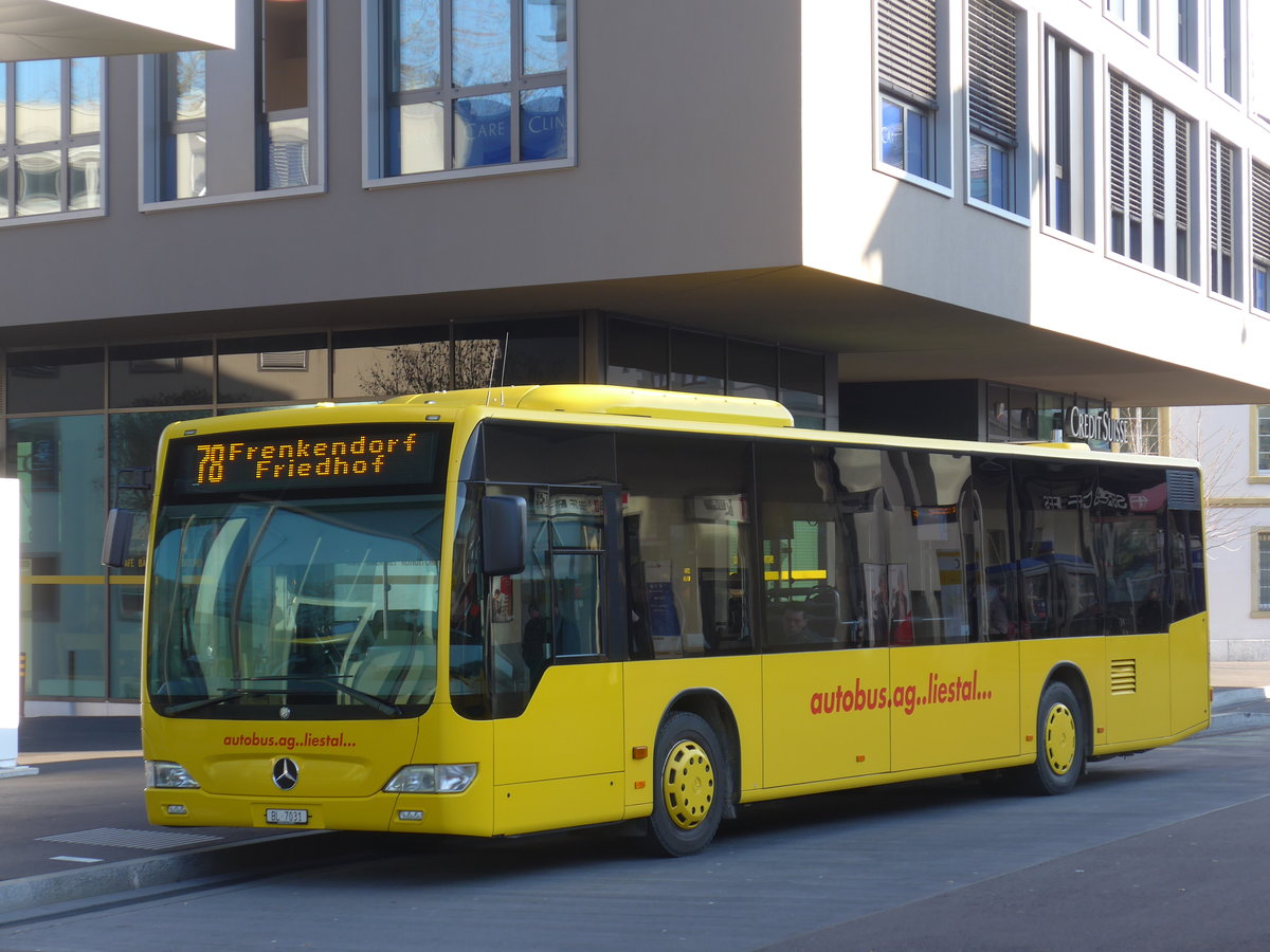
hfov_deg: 22.8
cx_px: 635
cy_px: 476
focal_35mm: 86
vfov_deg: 17.2
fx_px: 3155
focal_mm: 17
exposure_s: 1/80
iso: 80
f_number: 4.5
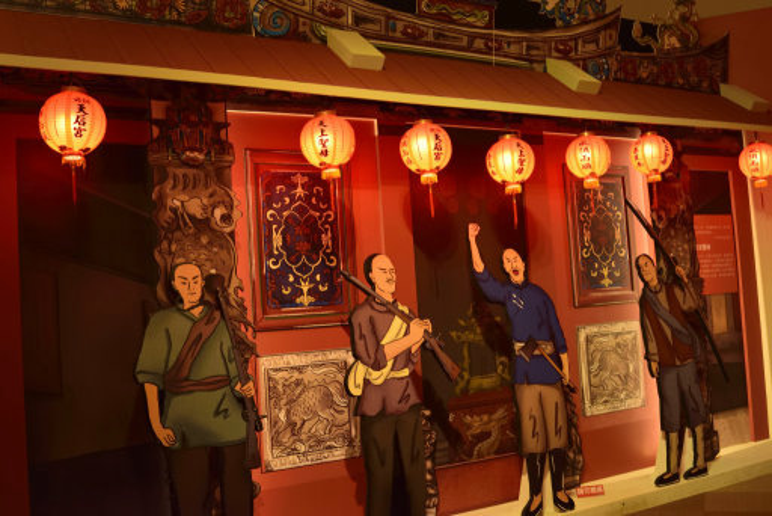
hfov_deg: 53.1
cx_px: 386
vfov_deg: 36.9
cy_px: 258
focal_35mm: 36
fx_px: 772
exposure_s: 1/30
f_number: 5.6
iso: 1250
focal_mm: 24
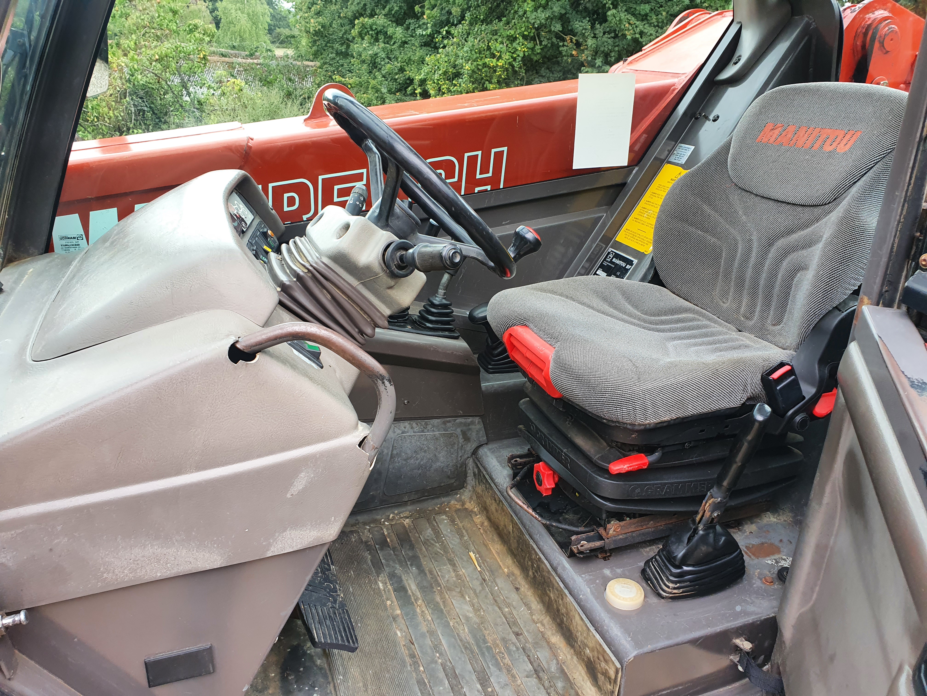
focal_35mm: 26
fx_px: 696
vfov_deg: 53.1
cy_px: 348
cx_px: 464
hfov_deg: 67.3
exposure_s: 1/120
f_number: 2.4
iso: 80
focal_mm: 4.32
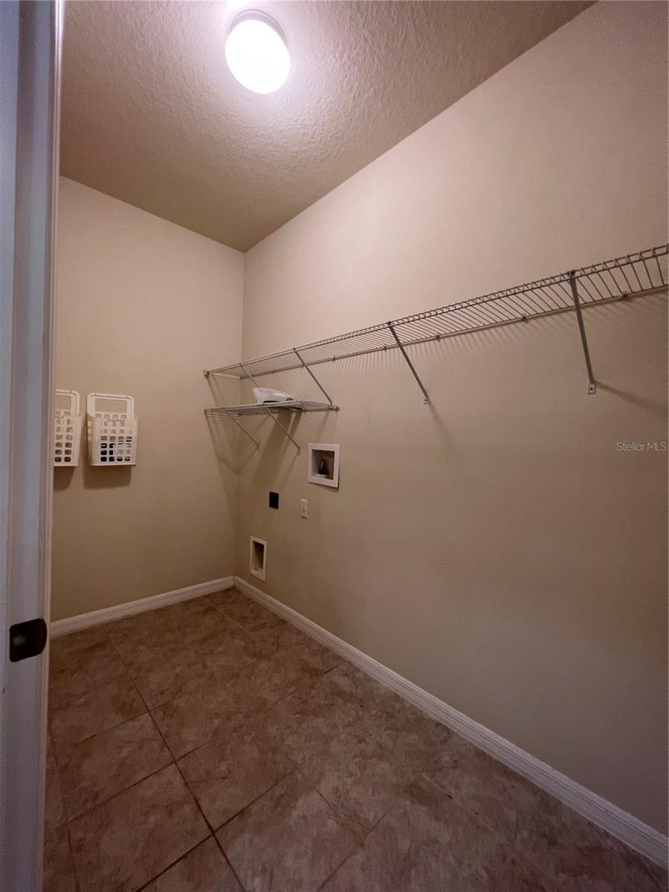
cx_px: 334
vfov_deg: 106.2
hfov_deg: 89.9
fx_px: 335
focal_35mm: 13
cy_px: 446
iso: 200
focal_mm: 1.57
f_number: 1.8
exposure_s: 1/120
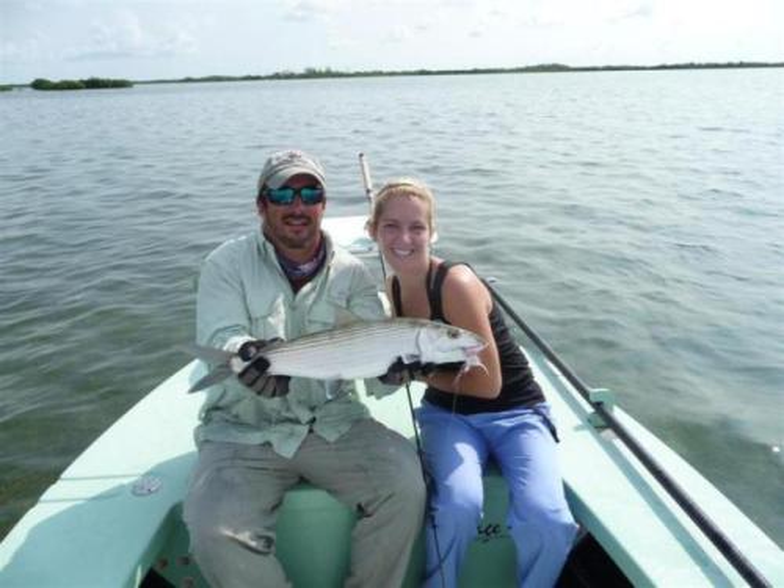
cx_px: 392
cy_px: 294
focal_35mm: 28
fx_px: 634
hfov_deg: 63.4
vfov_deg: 49.7
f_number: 8
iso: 100
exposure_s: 1/250
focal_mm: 4.7
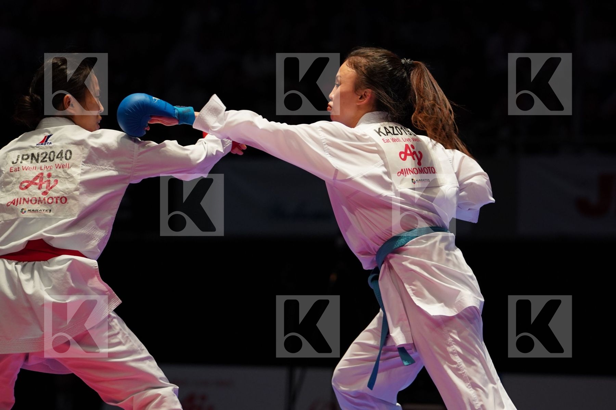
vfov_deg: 7.5
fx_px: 3131
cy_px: 205
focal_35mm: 183
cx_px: 308
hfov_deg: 11.2
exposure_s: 1/1000
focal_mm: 122
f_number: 2.8
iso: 1250
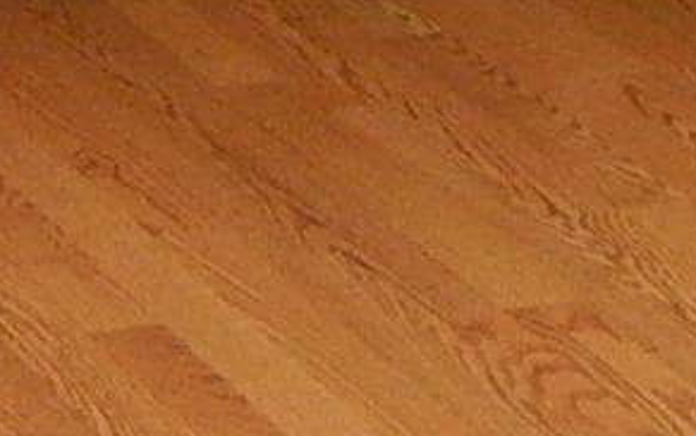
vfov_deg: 4.1
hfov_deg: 6.7
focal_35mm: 314
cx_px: 555
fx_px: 5957
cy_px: -800
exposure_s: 1/30
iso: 280
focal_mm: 6.8
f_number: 3.4
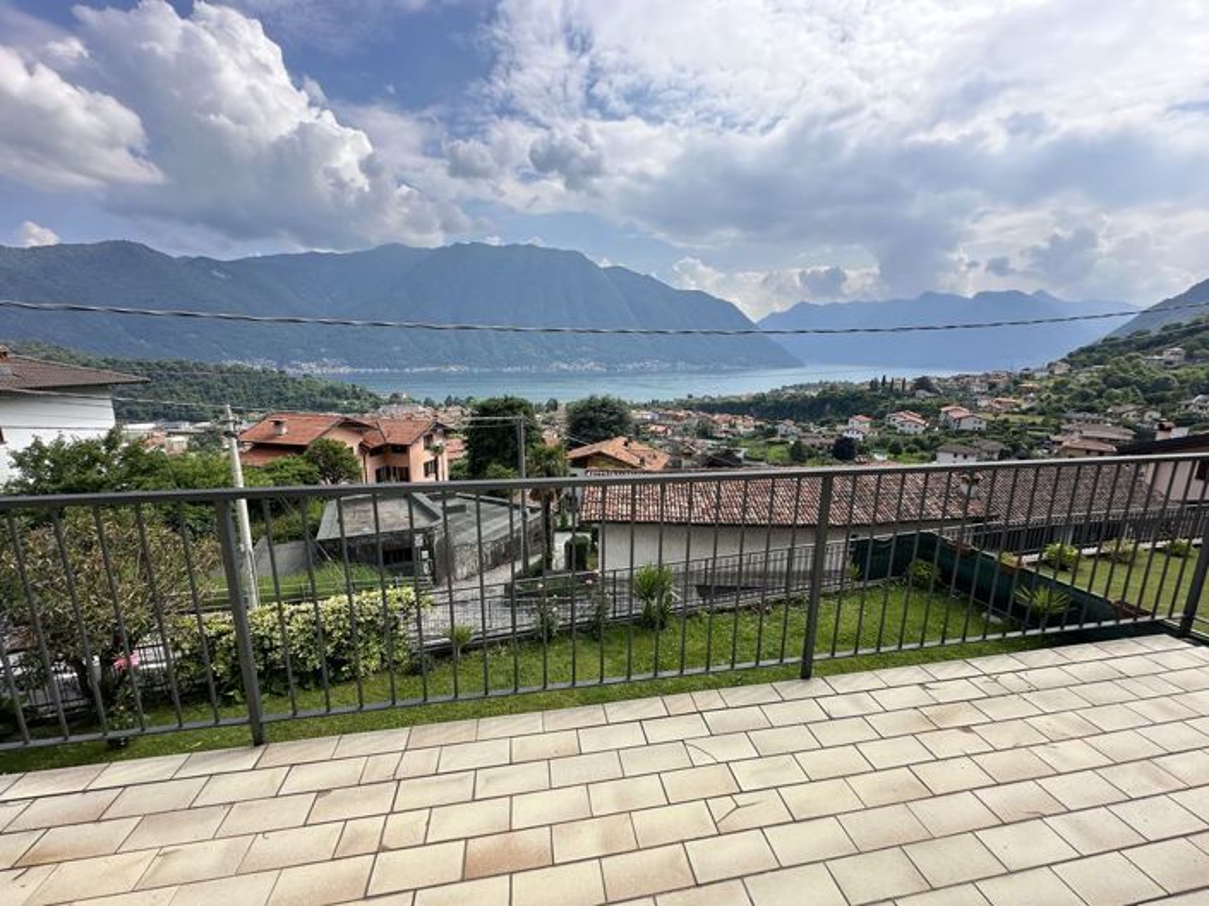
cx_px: 604
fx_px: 489
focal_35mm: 14
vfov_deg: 85.6
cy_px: 453
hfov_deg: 102.1
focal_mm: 2.22
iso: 40
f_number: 2.2
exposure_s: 1/1247
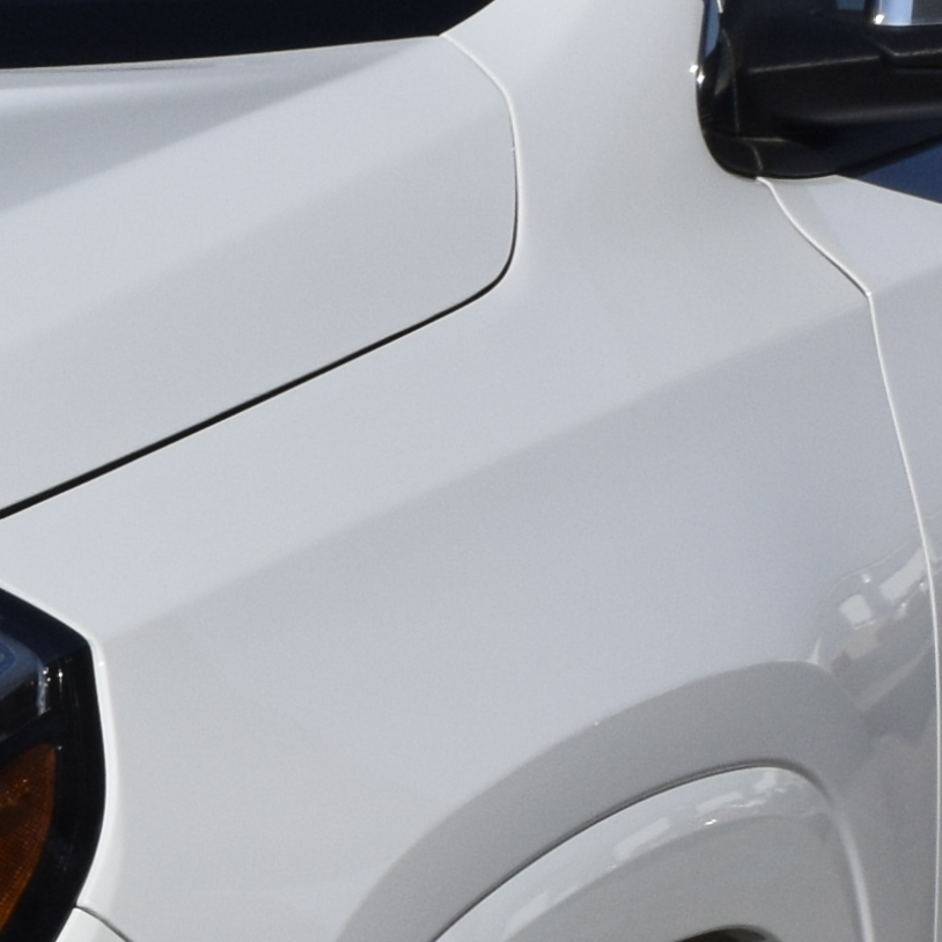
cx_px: -721
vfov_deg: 8.1
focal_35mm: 213
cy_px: 1101
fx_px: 6558
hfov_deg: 8.0
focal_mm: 14.7
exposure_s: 1/800
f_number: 7.1
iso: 160
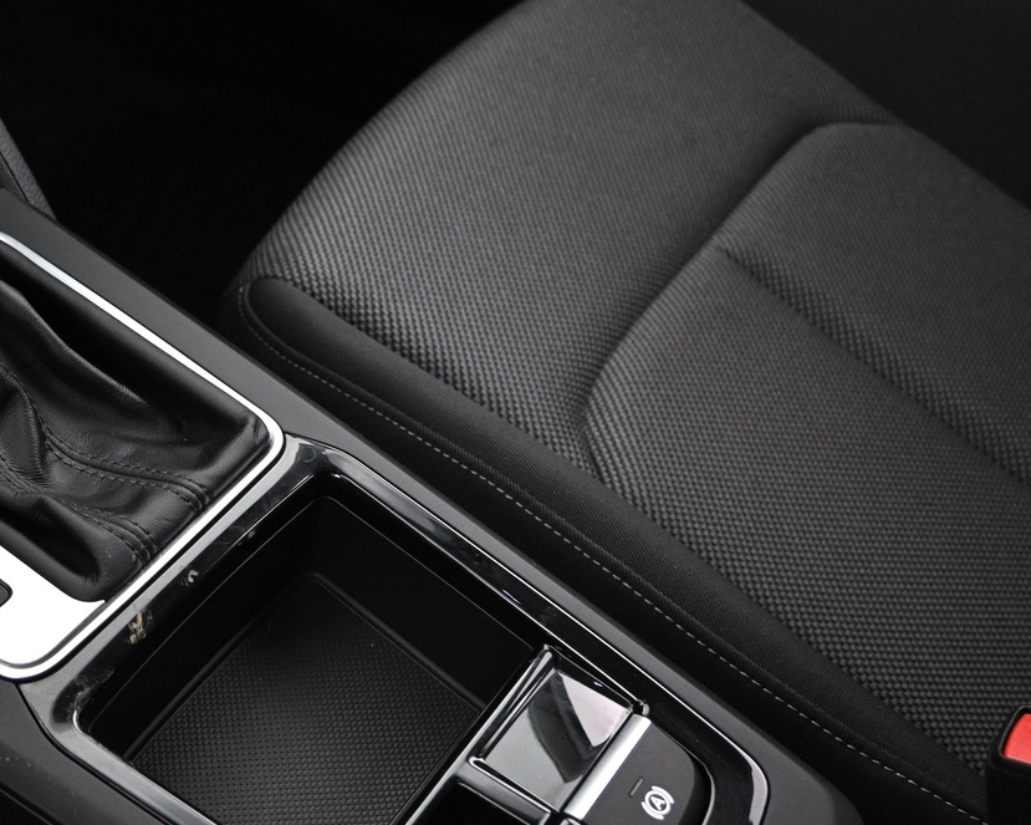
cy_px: 434
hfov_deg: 39.7
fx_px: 1342
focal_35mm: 44
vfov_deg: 34.1
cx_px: 154
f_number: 3.5
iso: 1600
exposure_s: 1/20
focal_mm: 16
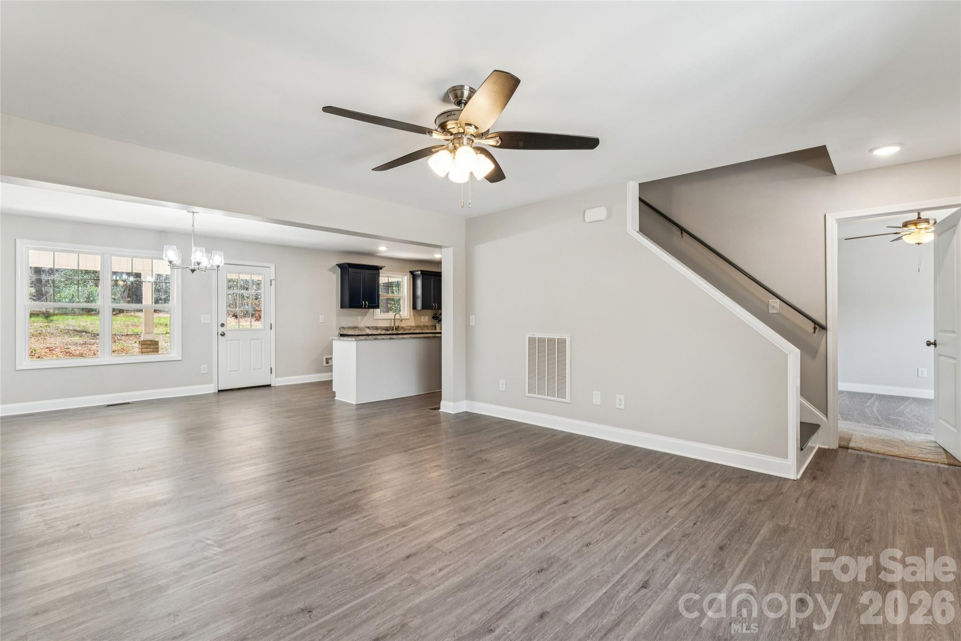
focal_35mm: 16
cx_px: 480
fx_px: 432
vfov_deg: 73.1
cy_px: 320
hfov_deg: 96.0
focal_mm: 16.2
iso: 100
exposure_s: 1/4
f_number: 10
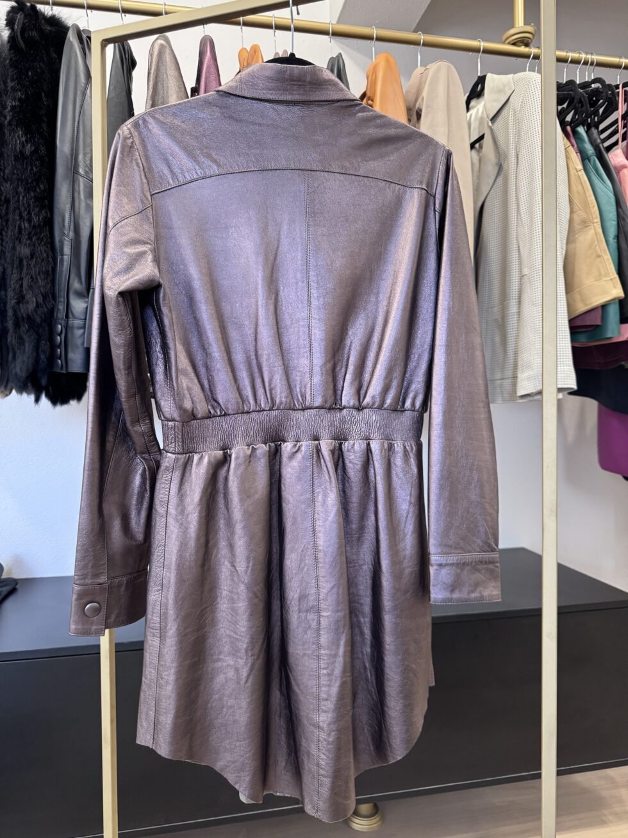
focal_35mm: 24
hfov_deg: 56.8
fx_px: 581
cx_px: 314
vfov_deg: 71.6
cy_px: 419
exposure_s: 1/60
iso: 400
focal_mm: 6.76
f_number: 1.78
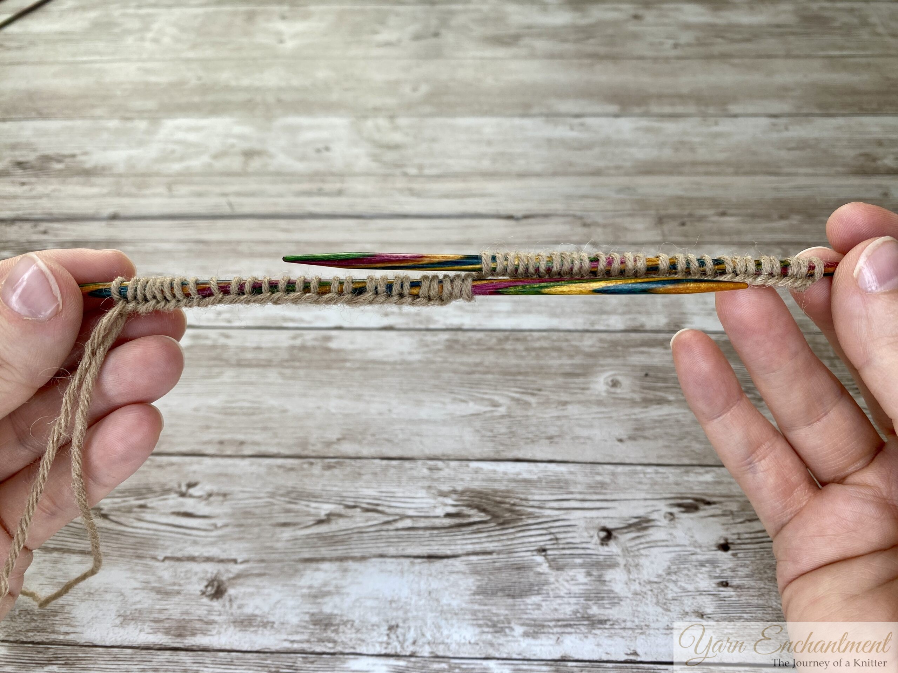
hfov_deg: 69.4
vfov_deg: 54.9
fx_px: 649
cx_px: 449
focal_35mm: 25
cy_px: 336
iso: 32
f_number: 1.8
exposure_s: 1/122
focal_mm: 4.25
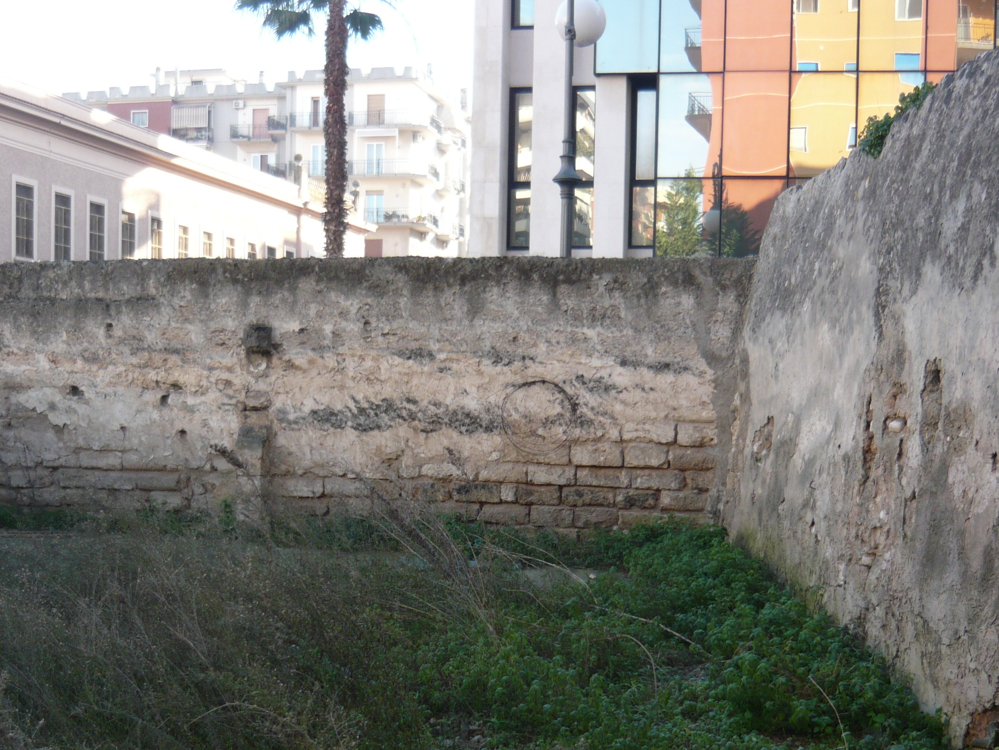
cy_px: 506
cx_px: 474
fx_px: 1443
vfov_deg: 28.9
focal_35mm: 50
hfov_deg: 38.2
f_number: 2.8
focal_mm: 5.5
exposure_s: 1/200
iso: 100
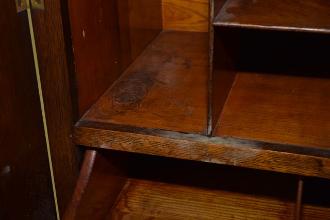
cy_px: 110
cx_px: 165
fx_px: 523
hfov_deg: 35.0
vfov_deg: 23.8
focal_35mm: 57
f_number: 5.6
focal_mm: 38
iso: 800
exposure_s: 1/125
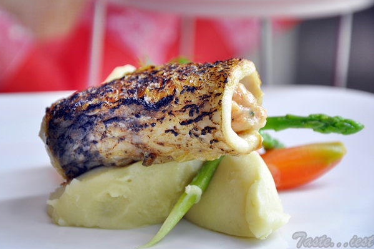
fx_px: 1770
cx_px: 173
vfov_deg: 8.0
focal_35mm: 171
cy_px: 120
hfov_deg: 12.1
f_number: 5.6
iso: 400
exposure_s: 1/60
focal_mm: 105
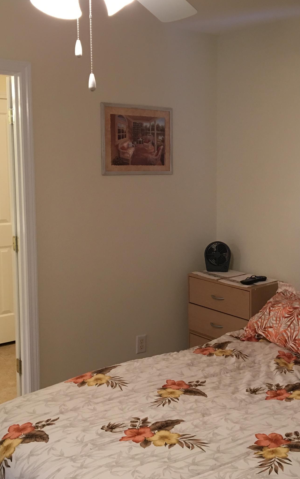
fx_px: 589
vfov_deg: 44.4
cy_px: 232
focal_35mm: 45
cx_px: 212
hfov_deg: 28.3
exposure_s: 1/30
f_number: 2.2
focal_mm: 4.15
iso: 100
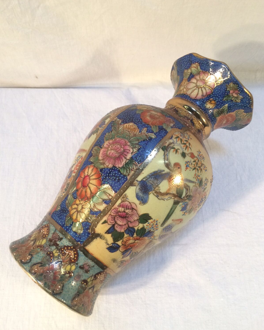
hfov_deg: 47.1
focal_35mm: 31
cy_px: 165
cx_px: 135
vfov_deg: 57.2
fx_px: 303
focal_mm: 4.15
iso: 80
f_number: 2.2
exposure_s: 1/33
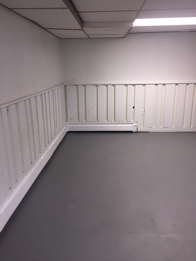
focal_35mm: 29
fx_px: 219
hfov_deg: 48.2
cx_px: 98
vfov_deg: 61.7
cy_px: 130
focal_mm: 4.15
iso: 64
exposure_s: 1/30
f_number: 2.2
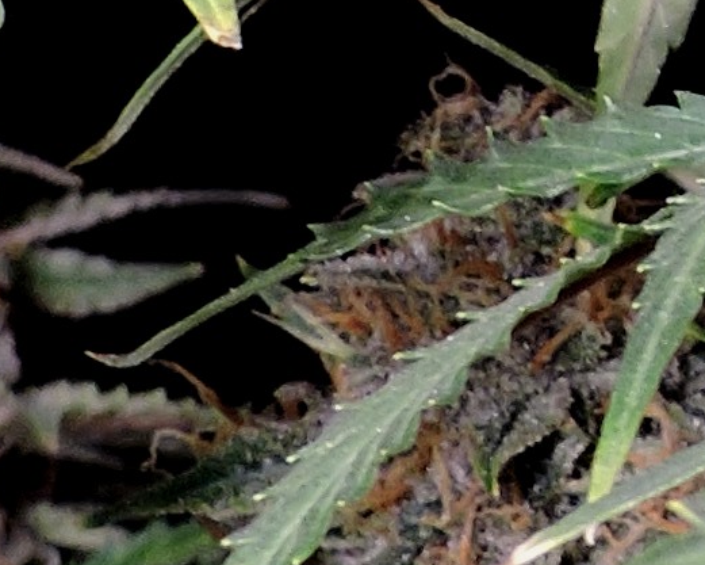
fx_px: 6302
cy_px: -1179
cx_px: 1283
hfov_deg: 6.3
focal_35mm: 302
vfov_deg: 4.9
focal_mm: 6.2
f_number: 3.3
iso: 100
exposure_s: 1/30
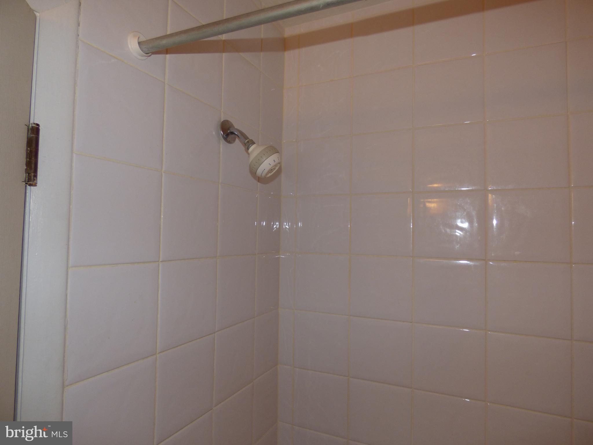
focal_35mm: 20
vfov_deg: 66.0
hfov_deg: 81.7
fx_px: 343
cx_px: 296
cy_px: 222
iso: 100
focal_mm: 3.58
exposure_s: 1/60
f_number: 2.8
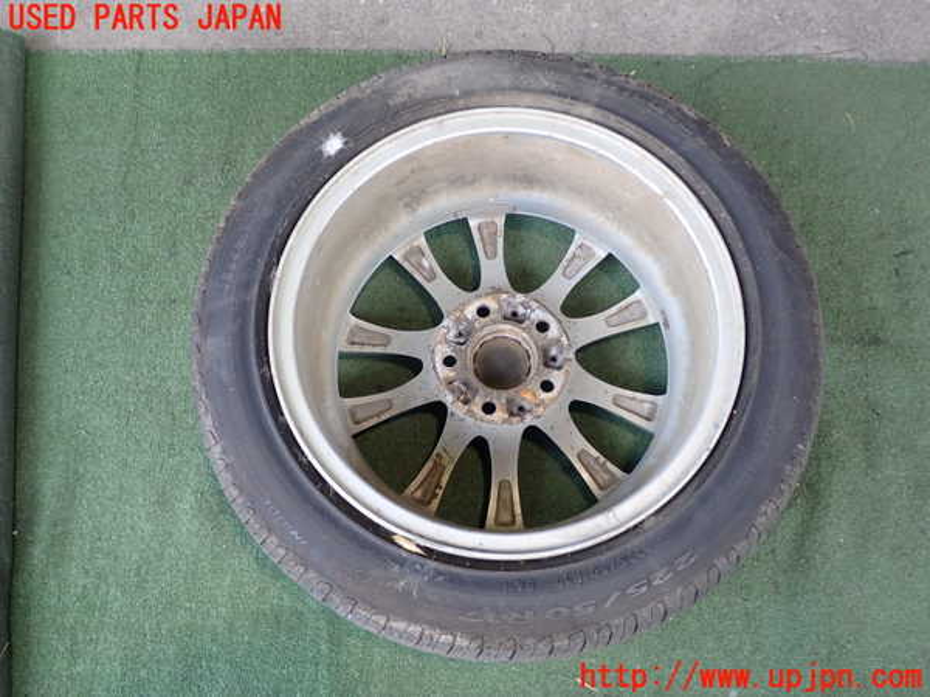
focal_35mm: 36
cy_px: 348
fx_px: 967
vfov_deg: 39.7
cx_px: 465
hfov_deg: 51.4
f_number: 2.5
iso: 200
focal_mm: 6.37
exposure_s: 1/50
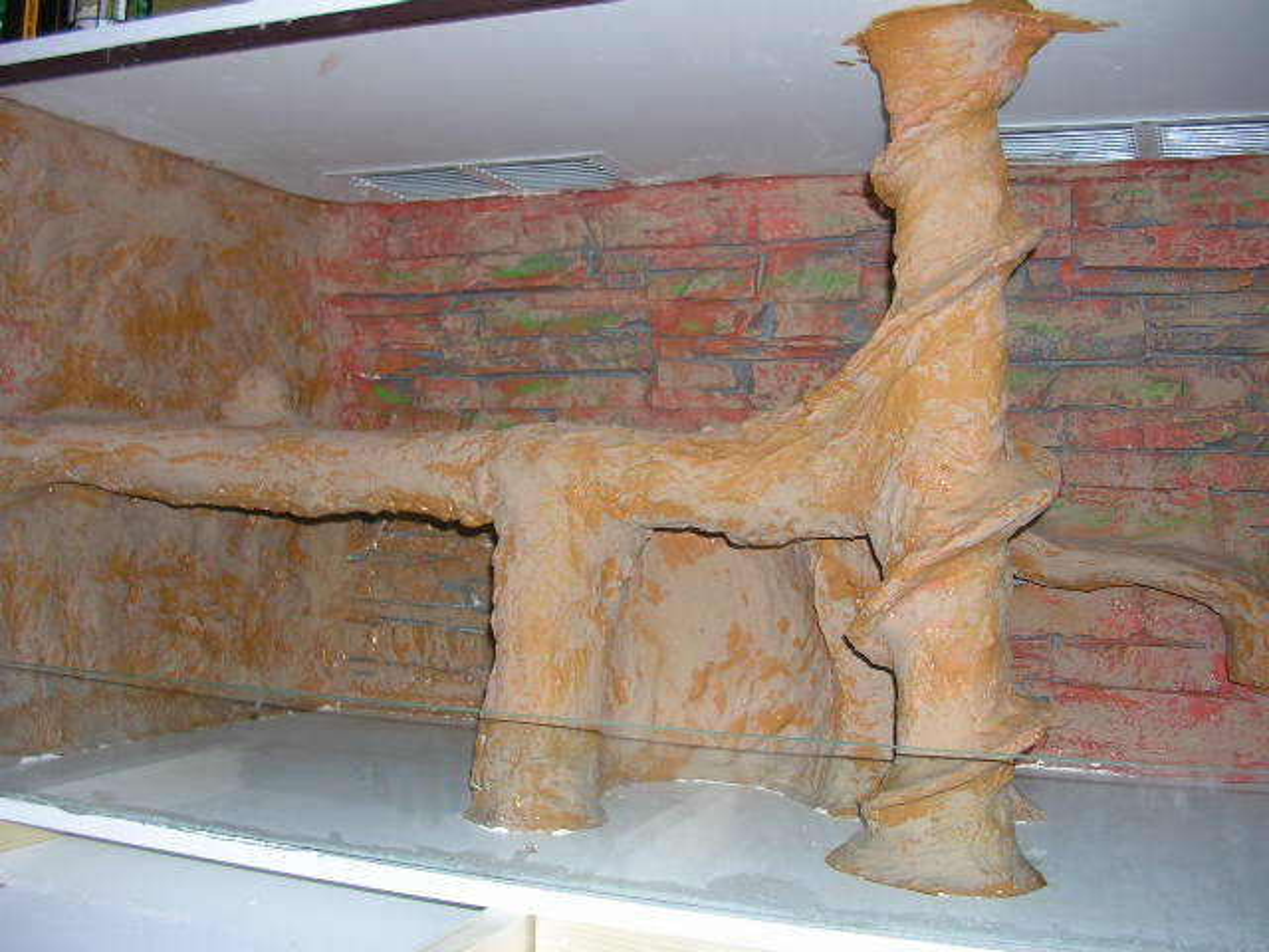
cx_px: 634
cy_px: 476
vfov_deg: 37.7
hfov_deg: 49.0
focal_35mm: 38
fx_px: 1393
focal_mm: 5.8
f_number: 2.8
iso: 50
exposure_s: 1/60.1
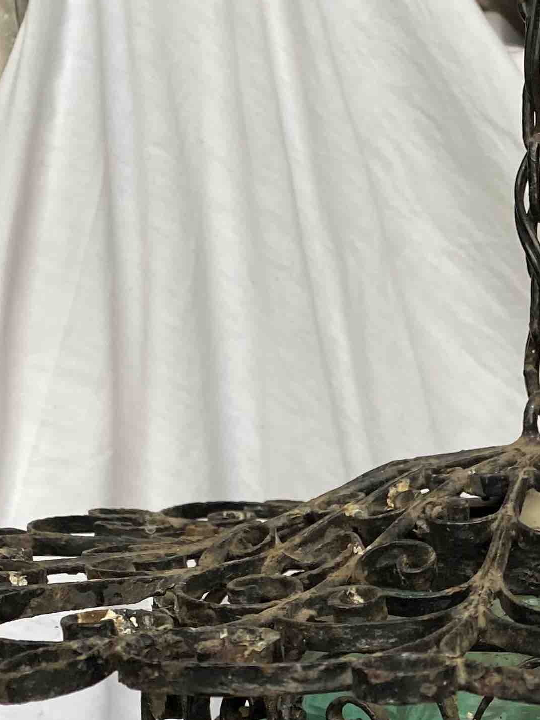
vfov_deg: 25.0
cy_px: 766
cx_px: 571
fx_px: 1518
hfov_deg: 19.4
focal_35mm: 73
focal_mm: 4.25
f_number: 1.8
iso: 80
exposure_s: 1/121
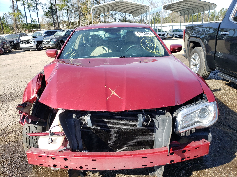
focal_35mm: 26
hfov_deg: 67.3
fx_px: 178
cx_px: 118
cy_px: 88
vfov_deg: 53.1
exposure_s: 1/1000
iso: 50
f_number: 1.5
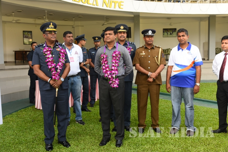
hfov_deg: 50.7
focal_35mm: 38
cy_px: 76
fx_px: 241
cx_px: 114
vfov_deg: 35.1
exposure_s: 1/125
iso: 250
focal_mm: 38
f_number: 5.6
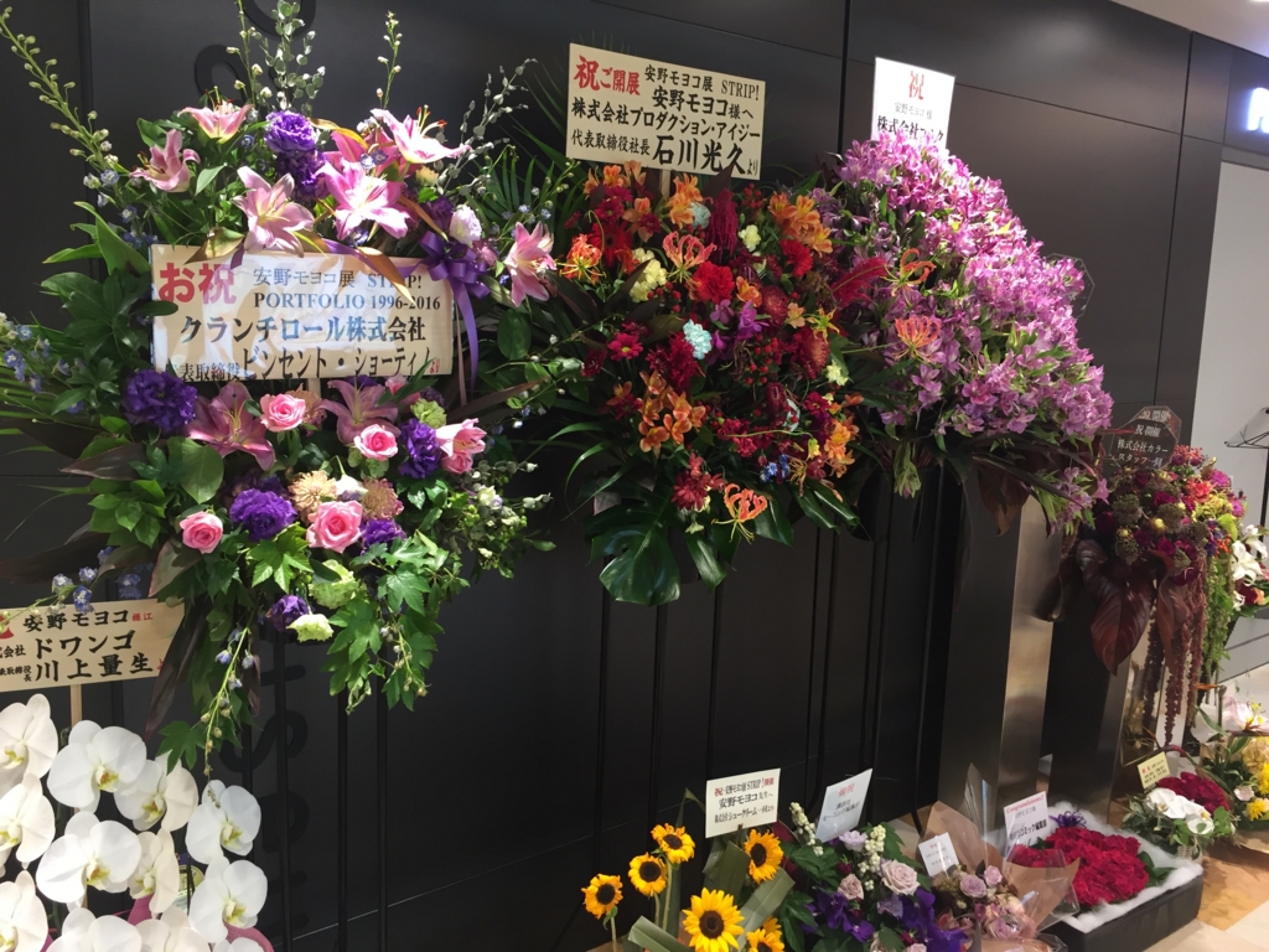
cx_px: 634
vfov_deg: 48.2
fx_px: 1063
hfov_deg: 61.7
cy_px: 476
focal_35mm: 29
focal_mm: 4.15
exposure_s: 1/30
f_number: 2.2
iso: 64
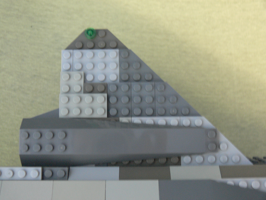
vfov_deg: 26.6
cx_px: 133
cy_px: 100
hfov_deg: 34.9
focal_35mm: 55
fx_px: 423
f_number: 3.2
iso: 200
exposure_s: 1/13
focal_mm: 11.6
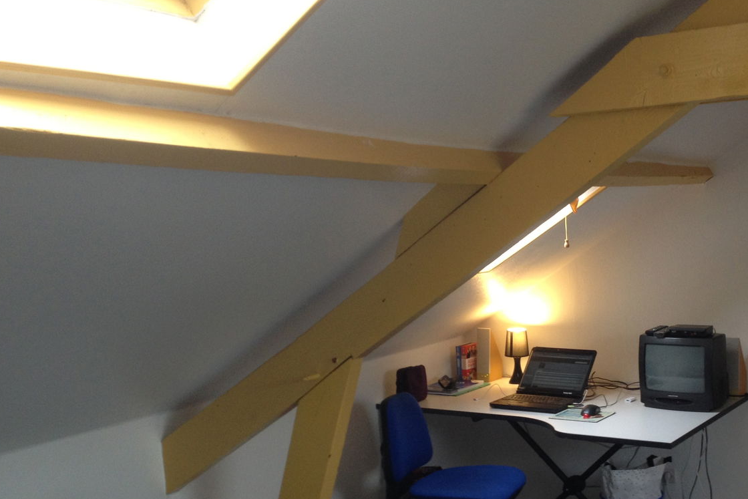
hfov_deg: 37.6
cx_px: 524
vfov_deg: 25.8
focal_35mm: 52
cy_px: 337
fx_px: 1081
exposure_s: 1/20
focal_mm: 4.28
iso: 80
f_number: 2.4
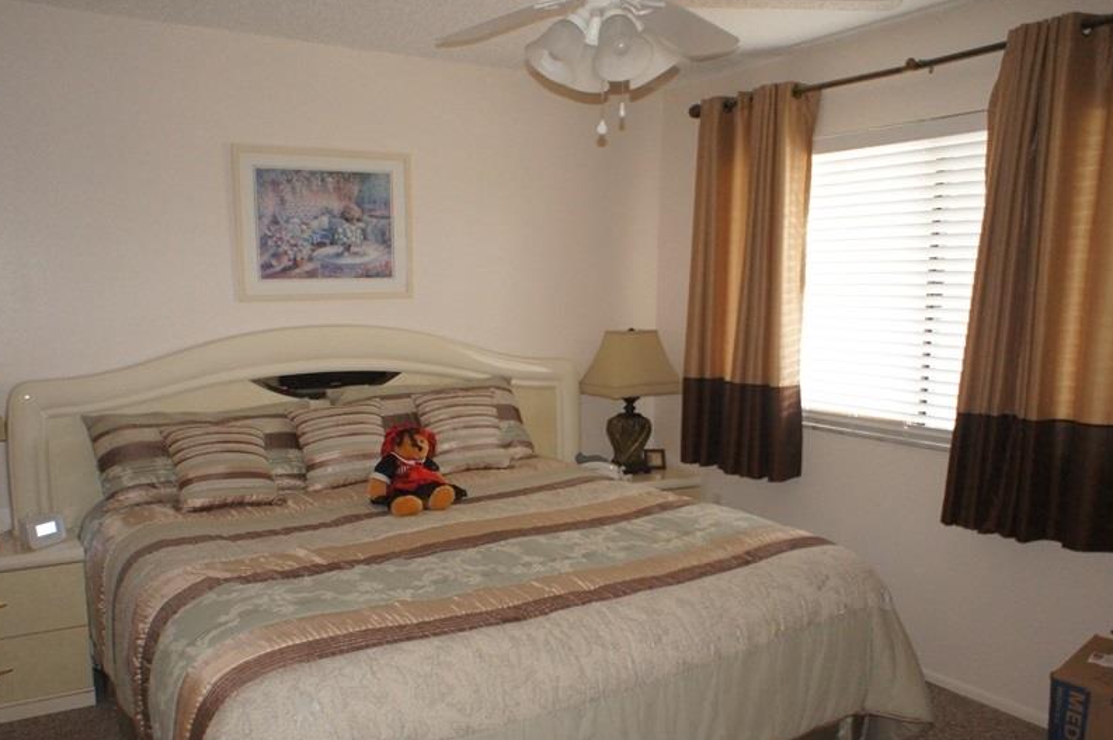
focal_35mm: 31
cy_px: 468
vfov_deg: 41.9
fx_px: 957
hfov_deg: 60.3
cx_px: 521
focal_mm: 16
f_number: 2.8
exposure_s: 1/60
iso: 1600
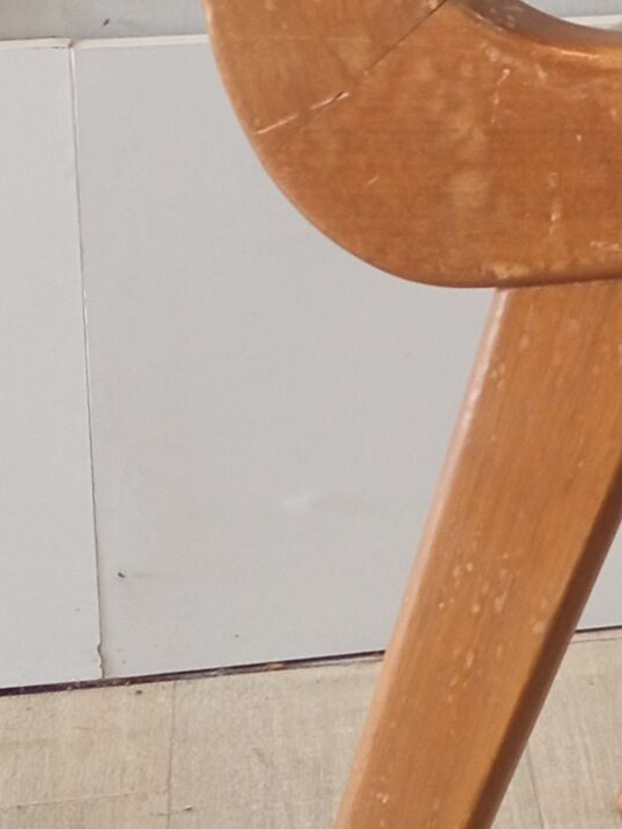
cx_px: 1062
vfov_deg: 15.6
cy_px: 17
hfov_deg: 11.2
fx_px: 2972
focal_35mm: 124
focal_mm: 3.79
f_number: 2.2
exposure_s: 1/33.3
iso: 246
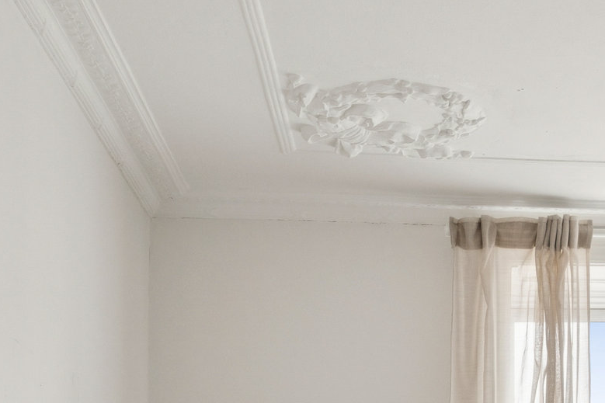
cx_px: 491
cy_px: 614
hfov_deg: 25.0
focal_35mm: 80
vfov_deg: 15.7
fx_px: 1339
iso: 250
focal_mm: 13.8
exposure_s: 1/8
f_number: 7.1
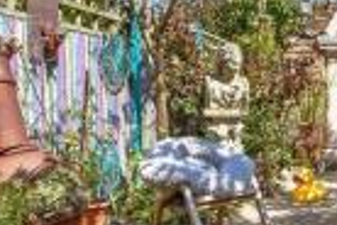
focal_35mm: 86
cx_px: 425
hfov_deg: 21.6
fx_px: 805
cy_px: 106
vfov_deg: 15.9
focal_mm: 17
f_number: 8
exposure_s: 1/80
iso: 160
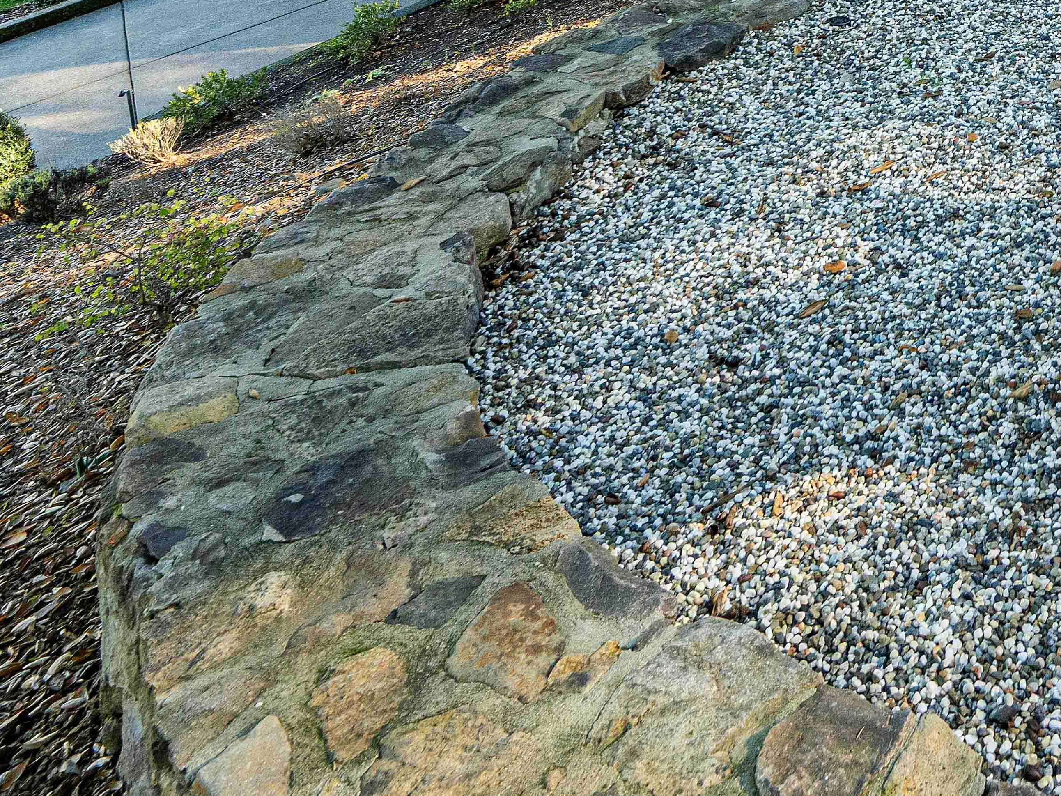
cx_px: 1314
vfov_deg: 28.2
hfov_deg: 34.0
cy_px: -219
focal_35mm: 43
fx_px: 1318
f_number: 9
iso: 250
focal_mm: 14
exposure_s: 1/60
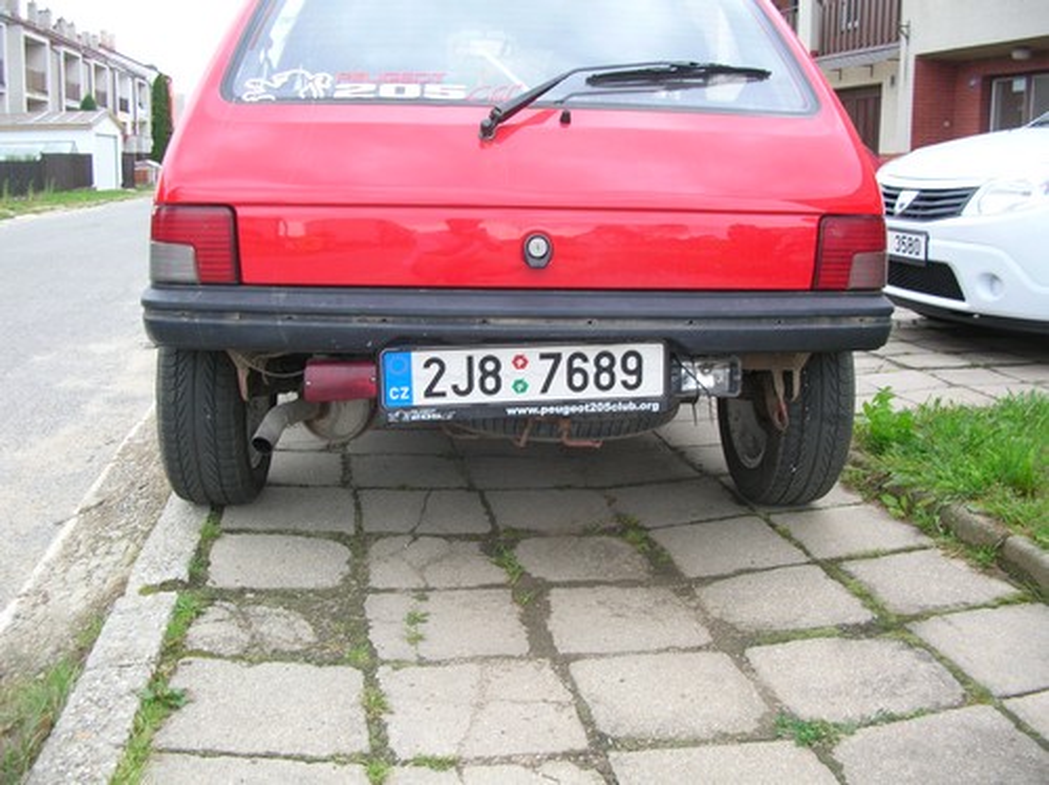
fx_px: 1060
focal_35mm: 35
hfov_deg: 52.7
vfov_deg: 40.6
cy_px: 392
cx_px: 524
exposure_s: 1/16
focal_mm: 5.8
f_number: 2.8
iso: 50
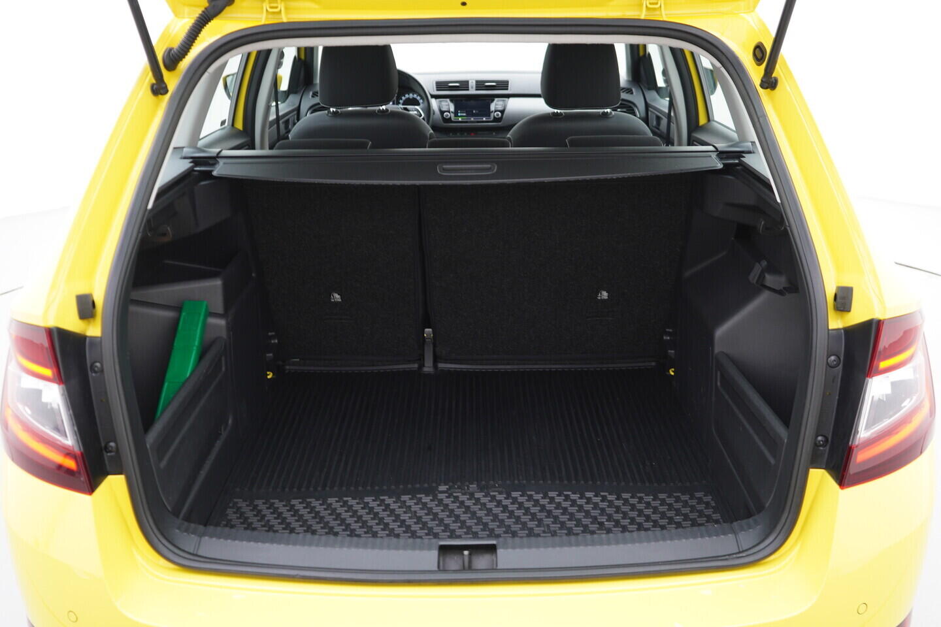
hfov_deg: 53.1
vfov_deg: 36.9
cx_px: 470
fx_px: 941
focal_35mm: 36
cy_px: 314
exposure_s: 1/40
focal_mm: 24
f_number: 2.8
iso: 200
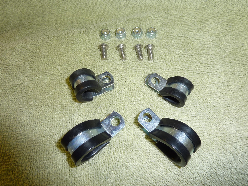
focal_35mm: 25
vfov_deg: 54.9
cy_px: 93
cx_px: 124
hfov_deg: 69.4
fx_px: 179
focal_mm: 4.1
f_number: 4
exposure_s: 1/30
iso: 100
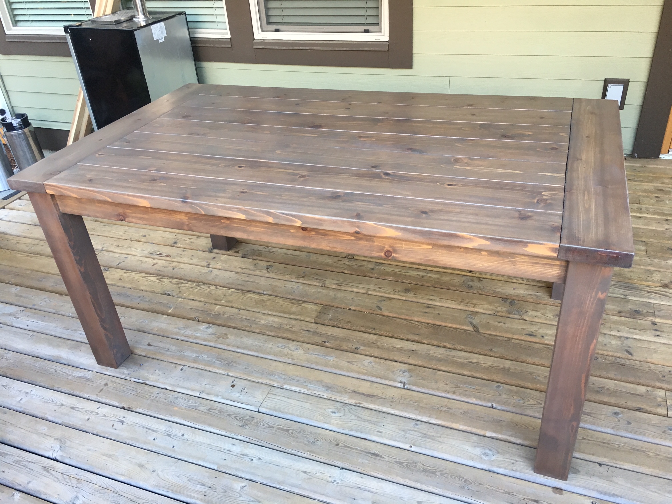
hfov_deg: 61.7
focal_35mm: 29
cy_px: 252
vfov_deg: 48.2
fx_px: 563
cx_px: 336
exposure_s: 1/30
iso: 32
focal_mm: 4.15
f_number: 2.2
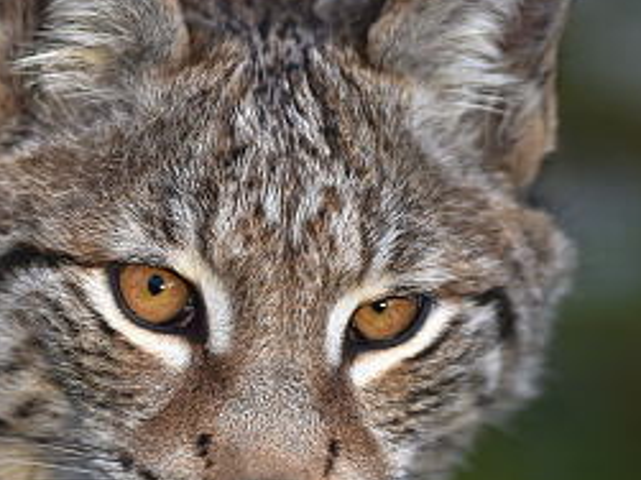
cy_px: 323
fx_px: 12623
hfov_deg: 2.9
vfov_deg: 2.2
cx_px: 199
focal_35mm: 682
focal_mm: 300
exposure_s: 1/1000
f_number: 2.8
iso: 360
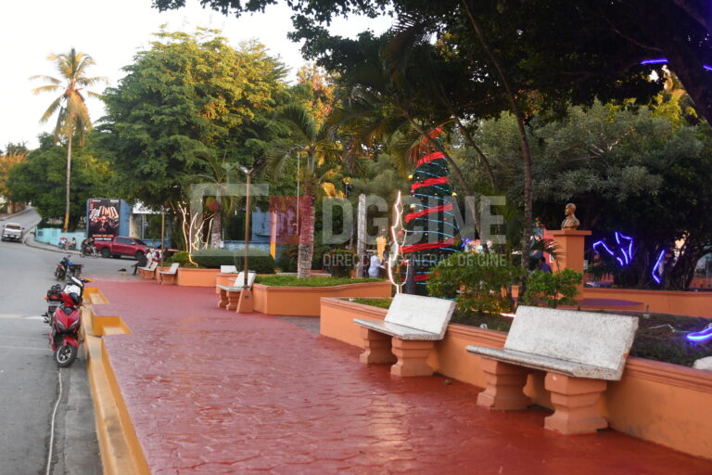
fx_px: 712
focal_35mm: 36
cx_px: 356
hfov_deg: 53.1
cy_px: 238
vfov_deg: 36.9
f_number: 2.8
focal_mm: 24
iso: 320
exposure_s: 1/160
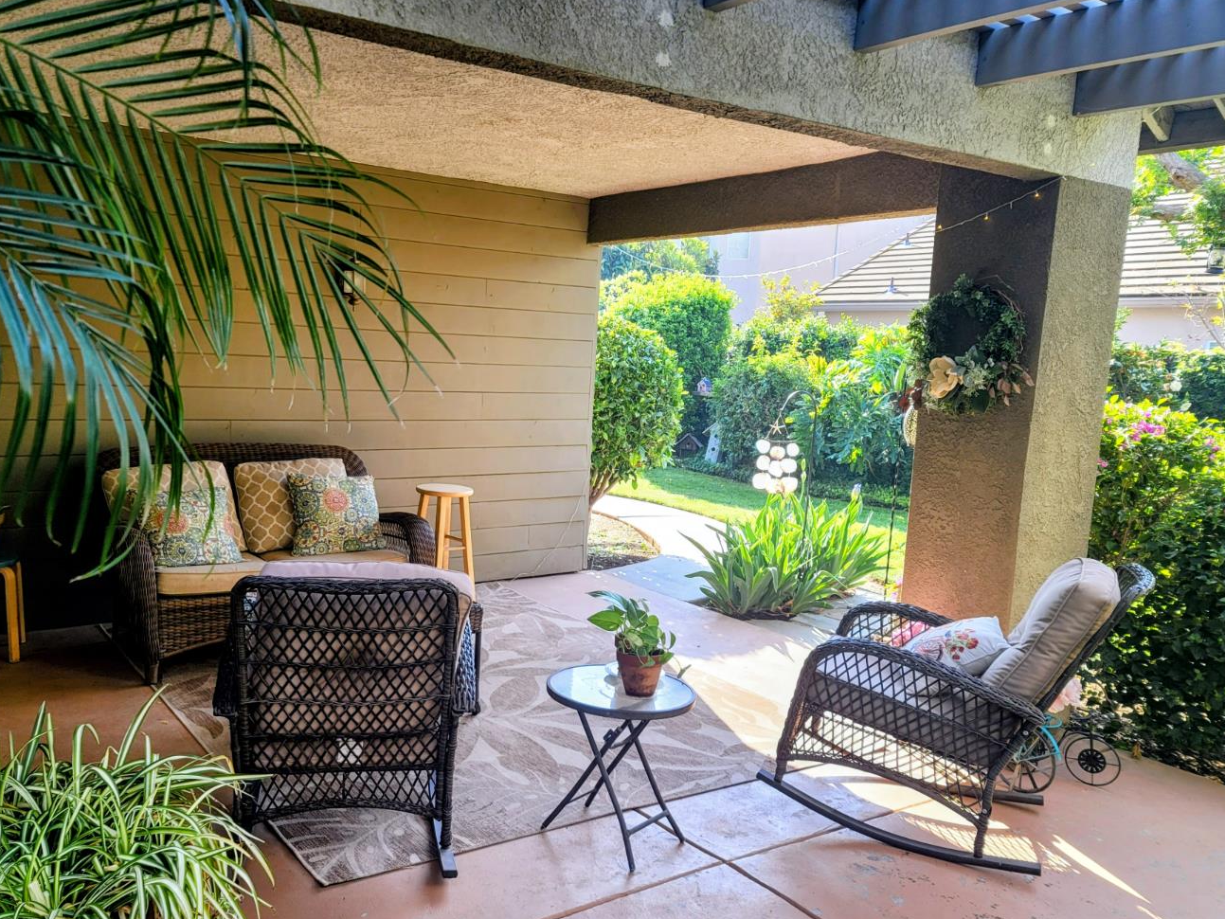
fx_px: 1026
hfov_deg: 61.4
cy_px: 485
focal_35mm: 29
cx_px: 533
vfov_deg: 48.2
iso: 25
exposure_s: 1/120
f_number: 1.8
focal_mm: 7
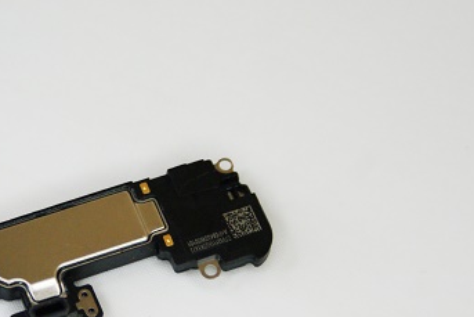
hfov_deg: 11.5
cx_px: 110
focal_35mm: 178
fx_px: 2345
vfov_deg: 7.7
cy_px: 235
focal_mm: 70
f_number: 5.6
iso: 1600
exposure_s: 1/160
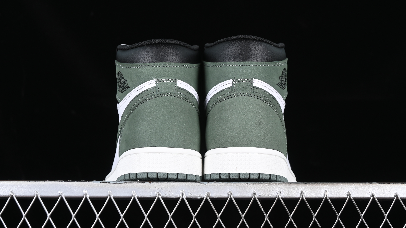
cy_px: 101
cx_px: 202
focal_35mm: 79
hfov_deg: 26.9
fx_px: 850
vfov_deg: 15.3
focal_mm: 50
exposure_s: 1/60
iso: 160
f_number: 6.3
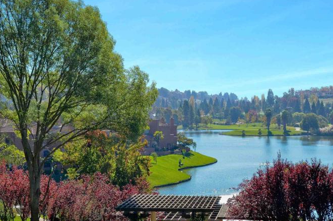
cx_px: 198
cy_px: 133
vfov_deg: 17.2
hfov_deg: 25.7
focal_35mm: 79
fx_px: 729
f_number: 10
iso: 320
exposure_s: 1/400
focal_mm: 34
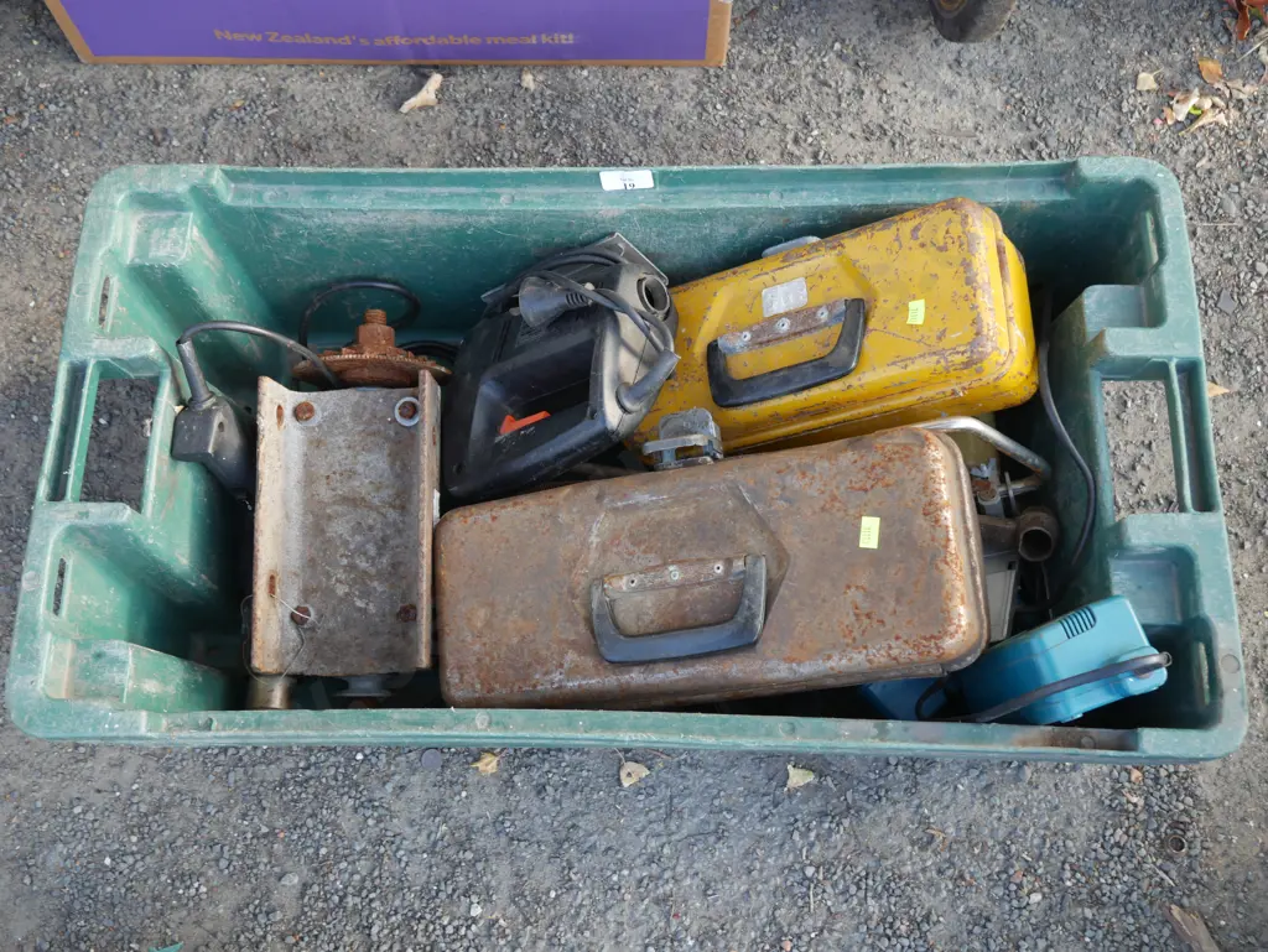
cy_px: 476
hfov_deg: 46.8
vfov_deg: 36.0
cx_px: 634
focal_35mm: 40
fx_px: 1466
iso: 200
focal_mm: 20
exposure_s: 1/80
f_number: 4.4
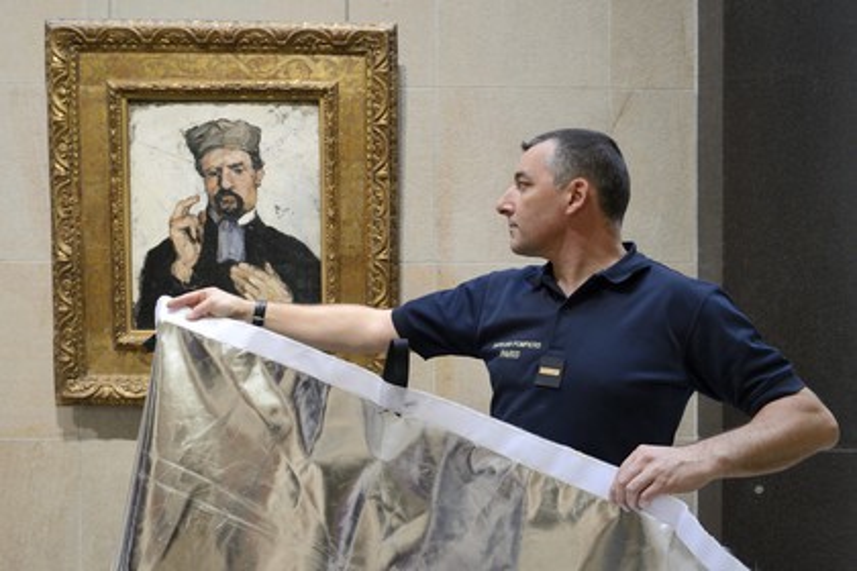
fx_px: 762
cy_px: 286
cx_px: 428
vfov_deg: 41.1
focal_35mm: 32
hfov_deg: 58.7
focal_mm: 32
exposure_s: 1/30
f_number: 4.5
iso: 1600
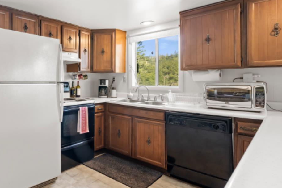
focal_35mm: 23
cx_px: 67
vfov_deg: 54.9
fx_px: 180
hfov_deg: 70.4
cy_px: 81
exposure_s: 1/80
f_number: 8
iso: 800
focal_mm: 14
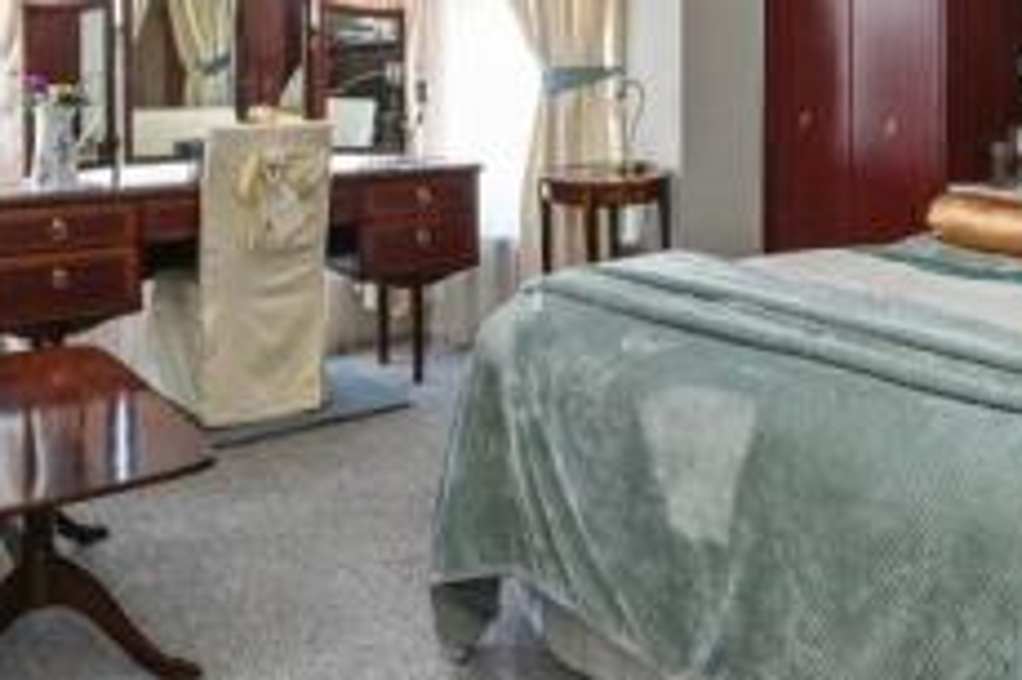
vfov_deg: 32.3
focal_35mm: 40
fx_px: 1135
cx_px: 835
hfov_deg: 45.7
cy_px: 118
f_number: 8
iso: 400
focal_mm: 14
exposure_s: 1/10
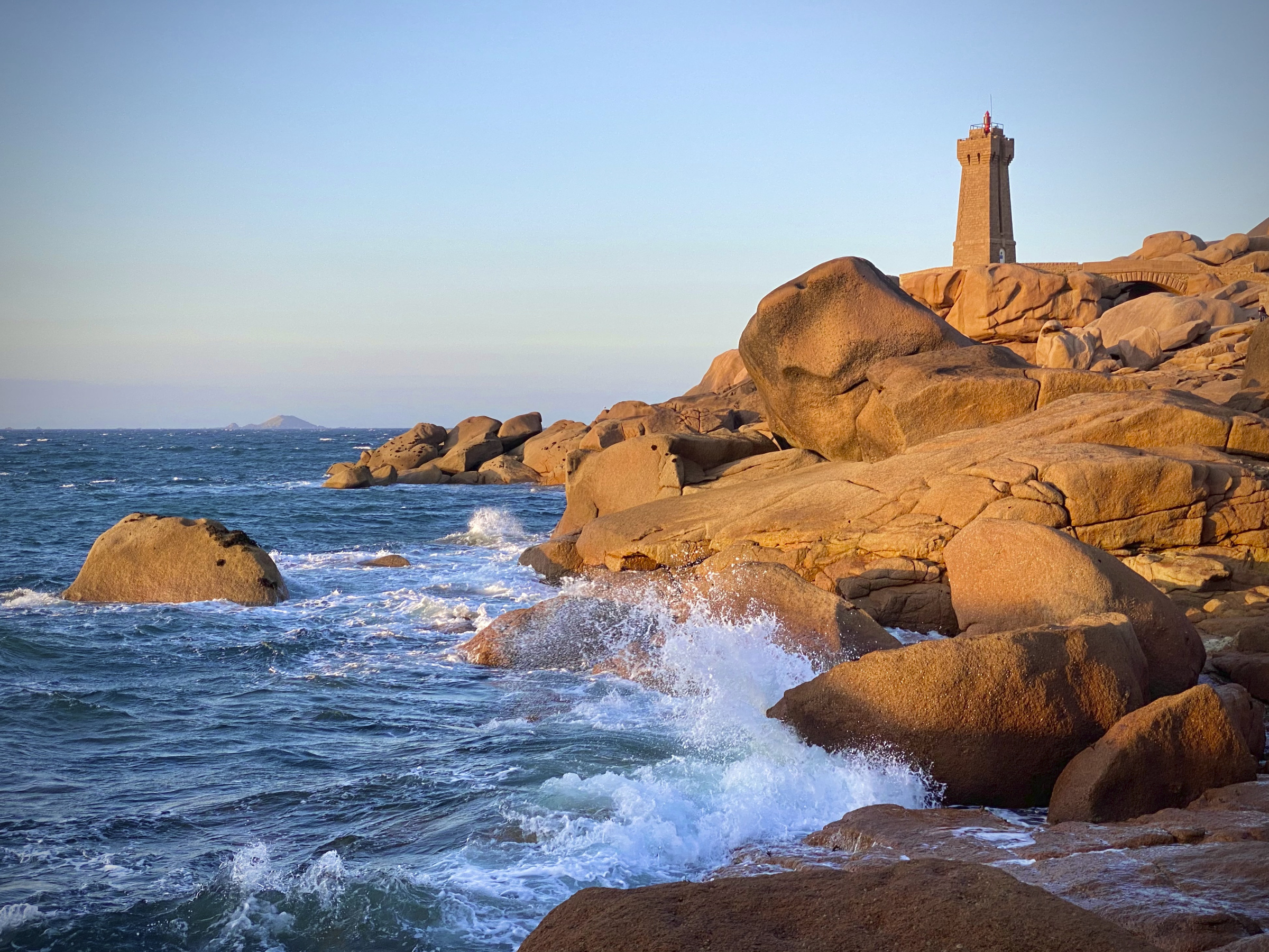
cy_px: 476
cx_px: 634
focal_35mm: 52
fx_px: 1906
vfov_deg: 28.0
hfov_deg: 36.8
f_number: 2
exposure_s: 1/350
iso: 20
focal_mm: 6
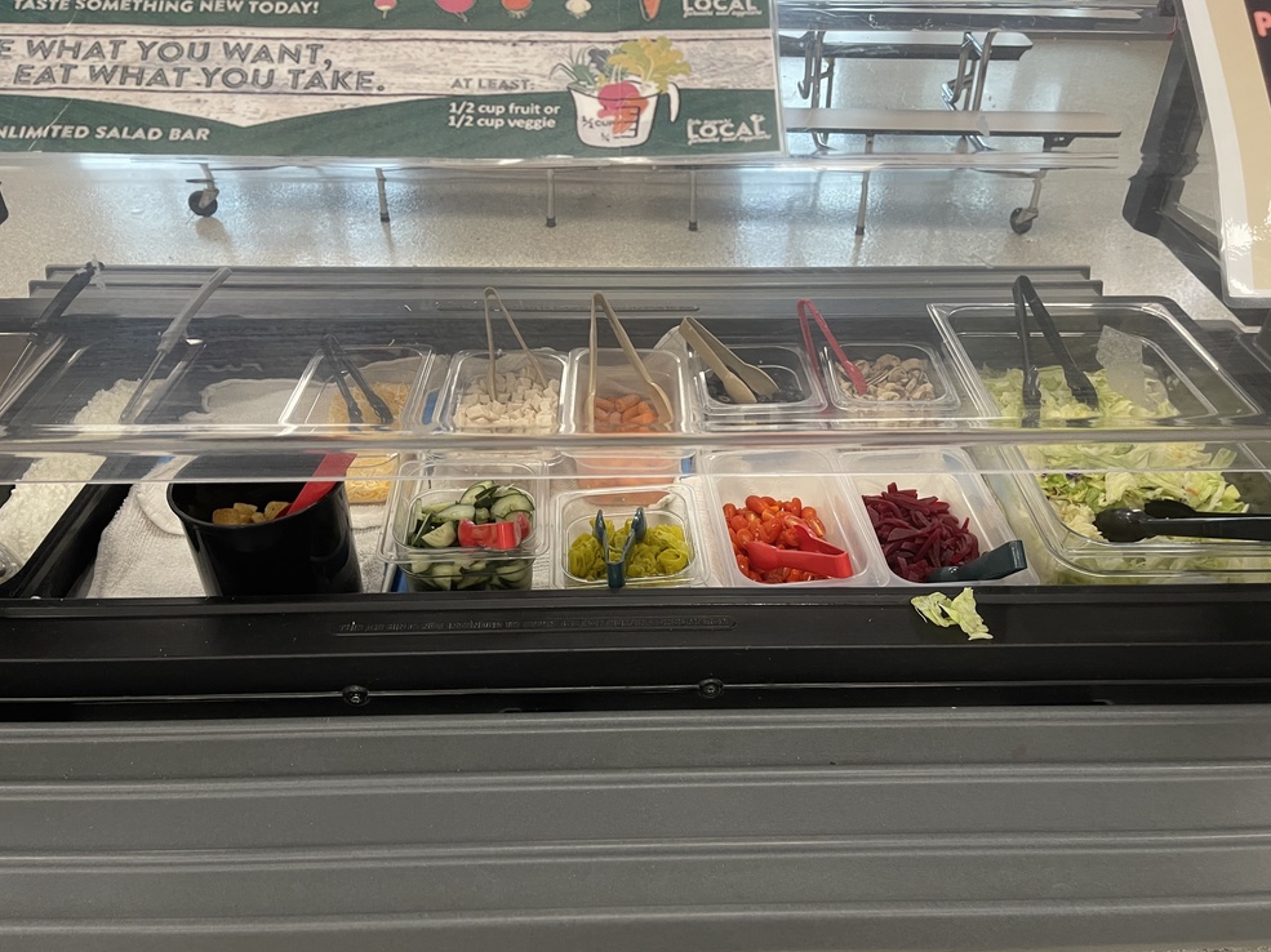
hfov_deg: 67.3
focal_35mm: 26
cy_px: 477
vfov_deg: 53.0
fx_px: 954
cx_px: 659
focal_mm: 5.1
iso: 200
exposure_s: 1/60
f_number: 1.6
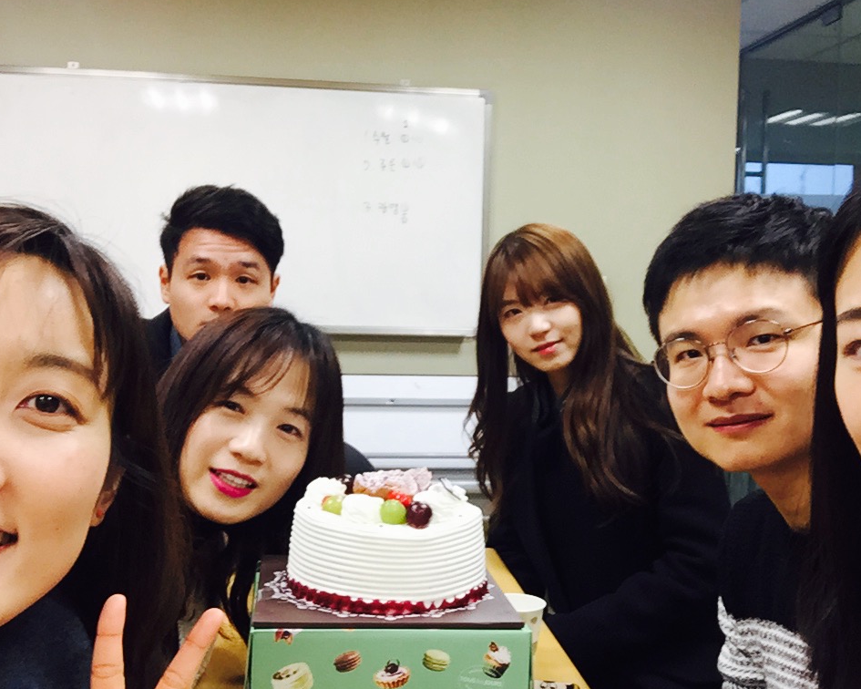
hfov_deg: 44.8
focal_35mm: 41
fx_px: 1045
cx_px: 429
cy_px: 355
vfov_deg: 36.5
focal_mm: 2.65
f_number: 2.2
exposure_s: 1/60
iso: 40
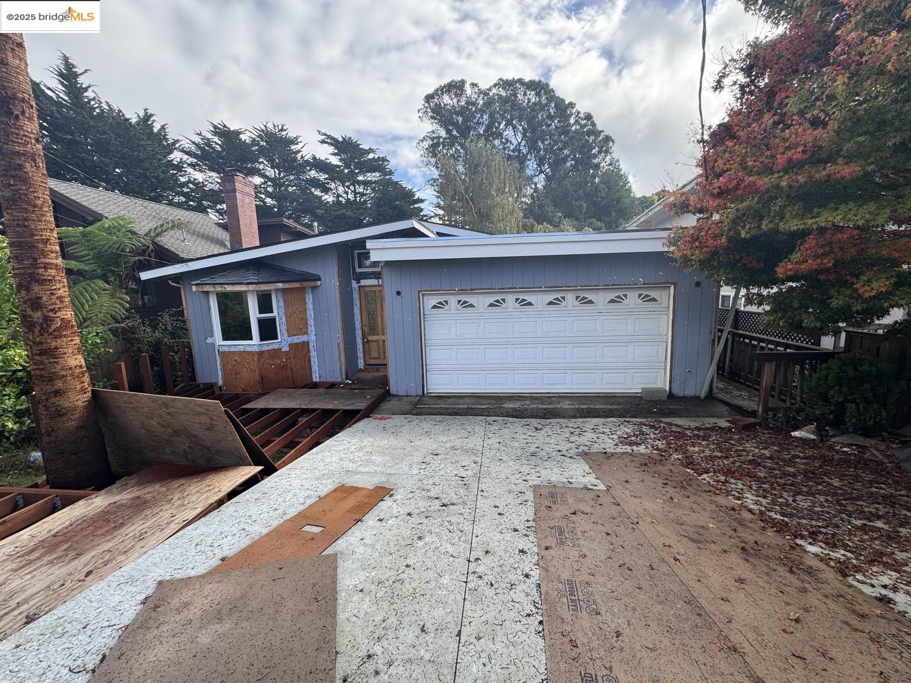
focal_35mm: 14
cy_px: 342
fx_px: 368
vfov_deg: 85.7
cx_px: 456
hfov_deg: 102.1
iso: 40
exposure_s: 1/364
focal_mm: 2.22
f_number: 2.2
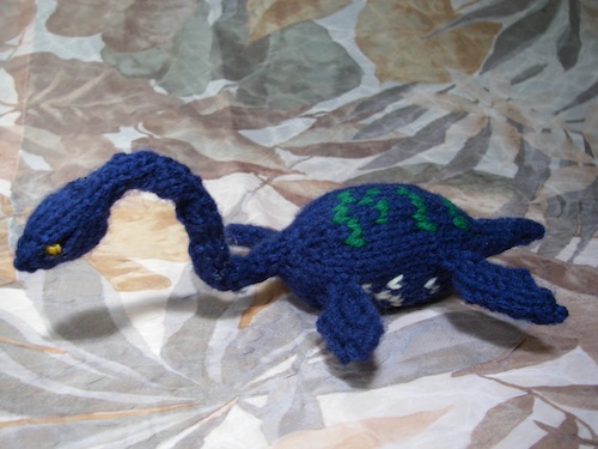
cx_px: 299
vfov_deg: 37.7
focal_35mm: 38
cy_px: 224
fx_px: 656
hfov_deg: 49.0
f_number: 3.3
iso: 200
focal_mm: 6.3
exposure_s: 1/4
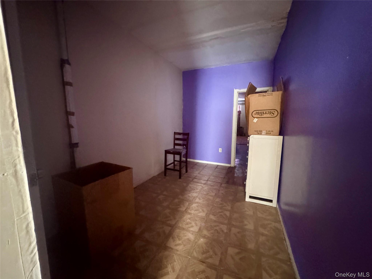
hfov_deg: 102.1
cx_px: 186
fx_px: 150
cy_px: 140
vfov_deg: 85.7
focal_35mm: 14
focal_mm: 2.22
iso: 1600
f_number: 2.2
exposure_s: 1/40
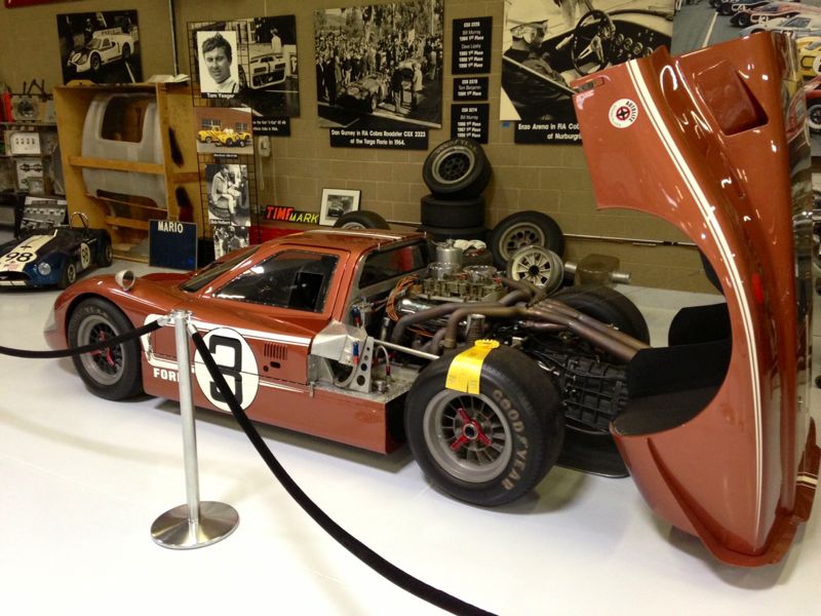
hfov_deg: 55.4
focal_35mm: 33
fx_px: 783
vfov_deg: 42.9
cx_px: 410
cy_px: 308
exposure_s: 1/20
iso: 160
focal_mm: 4.13
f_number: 2.4
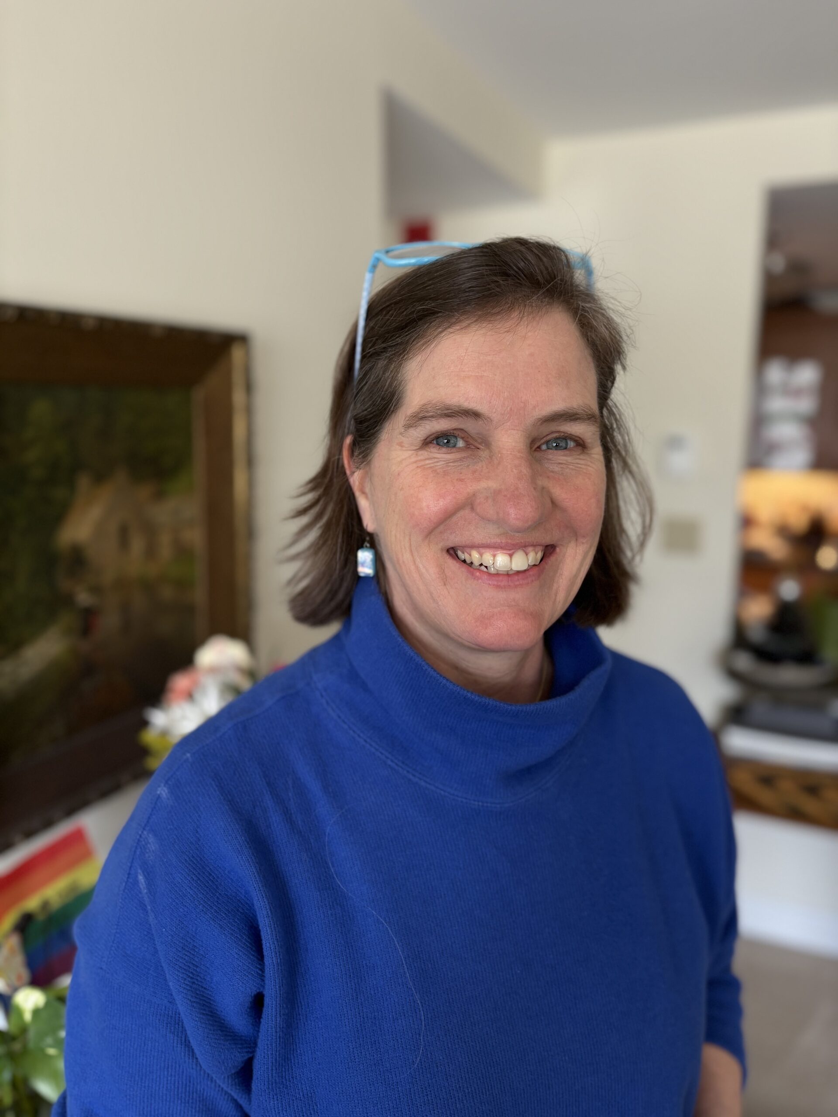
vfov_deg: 67.3
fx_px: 839
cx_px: 419
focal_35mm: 26
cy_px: 558
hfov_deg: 53.1
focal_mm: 5.96
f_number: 1.6
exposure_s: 1/60
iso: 160
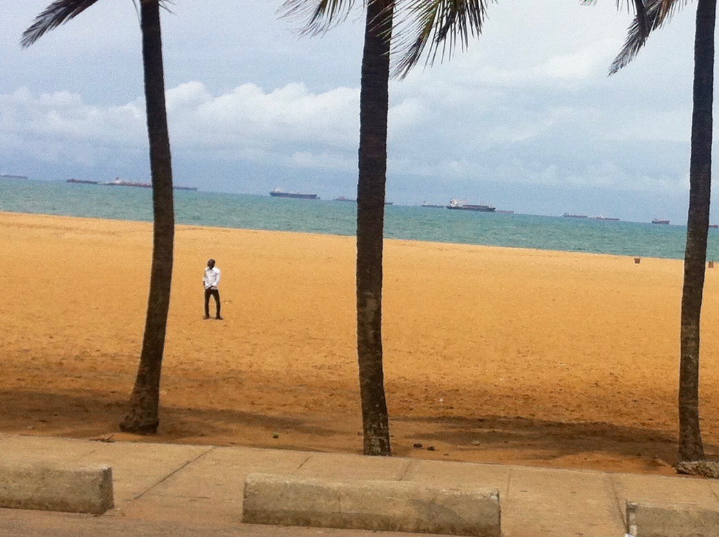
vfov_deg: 16.9
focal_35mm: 87
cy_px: 179
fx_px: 1804
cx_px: 617
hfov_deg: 22.1
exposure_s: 1/1885
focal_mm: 3.85
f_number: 2.8
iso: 80
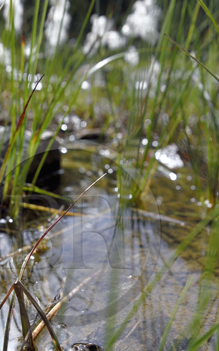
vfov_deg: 40.6
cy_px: 232
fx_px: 468
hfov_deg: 26.1
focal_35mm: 49
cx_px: 67
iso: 200
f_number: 7.1
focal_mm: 35
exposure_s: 1/400
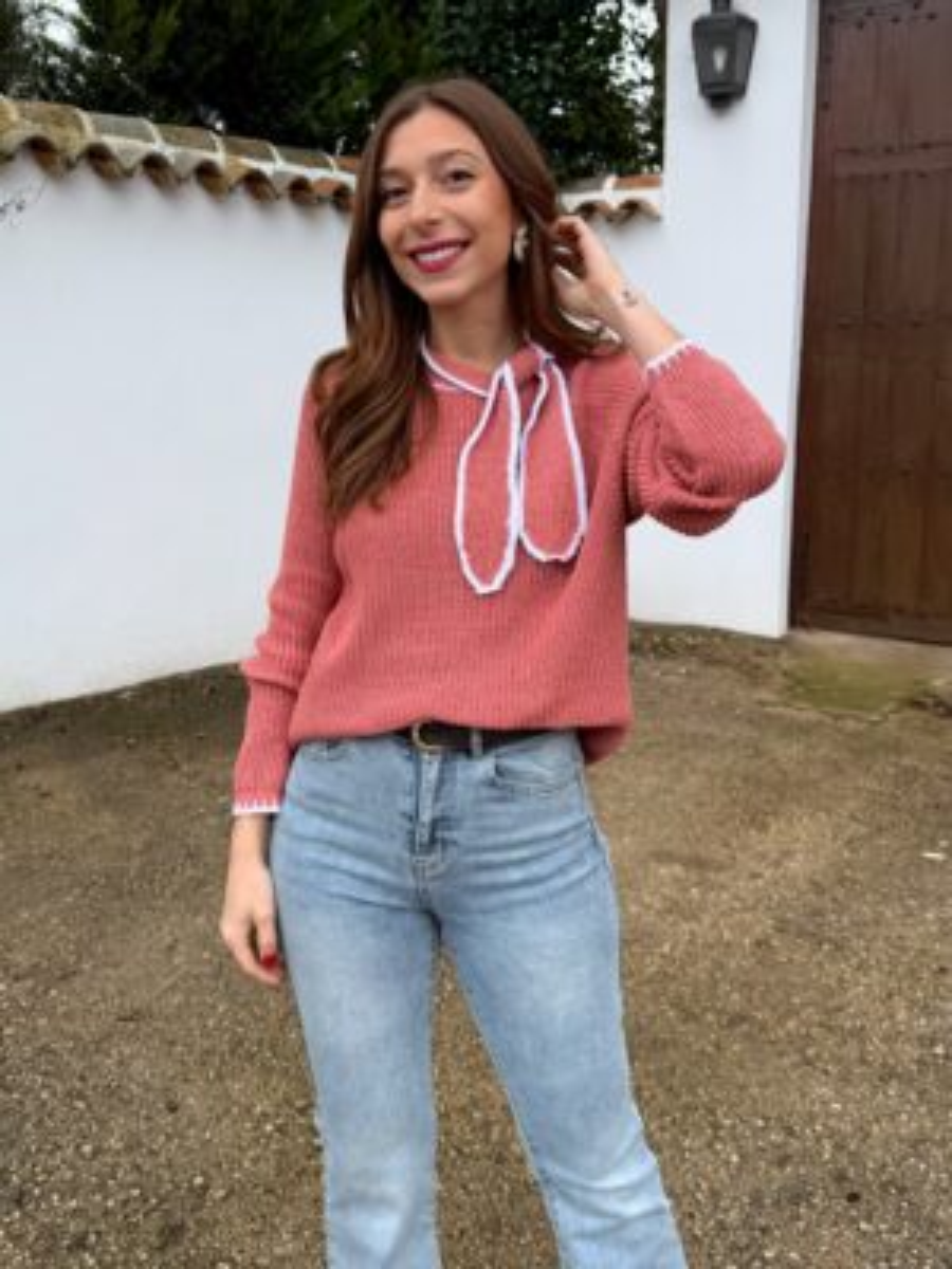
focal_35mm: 24
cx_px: 476
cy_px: 634
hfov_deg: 56.8
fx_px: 880
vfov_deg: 71.6
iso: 80
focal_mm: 6.76
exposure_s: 1/1032
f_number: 1.78
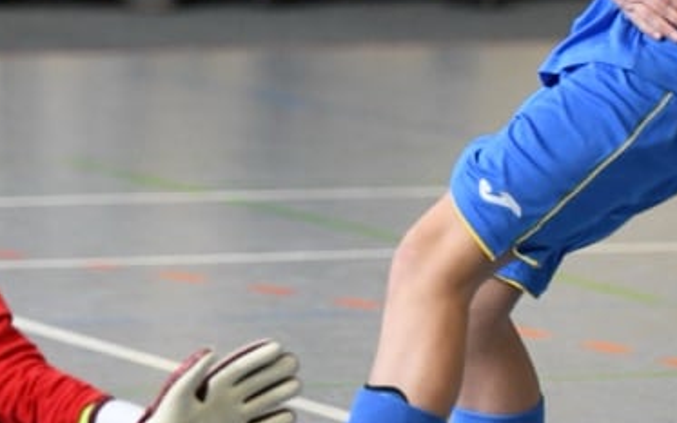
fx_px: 9021
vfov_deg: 2.7
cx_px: 102
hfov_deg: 4.3
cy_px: 110
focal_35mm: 489
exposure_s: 1/1600
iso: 2800
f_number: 2.8
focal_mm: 140
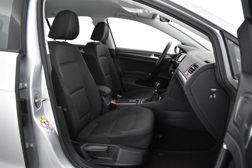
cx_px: 126
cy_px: 84
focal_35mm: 27
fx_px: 189
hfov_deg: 67.4
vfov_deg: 47.9
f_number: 4
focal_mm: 18
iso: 3200
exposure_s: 1/60
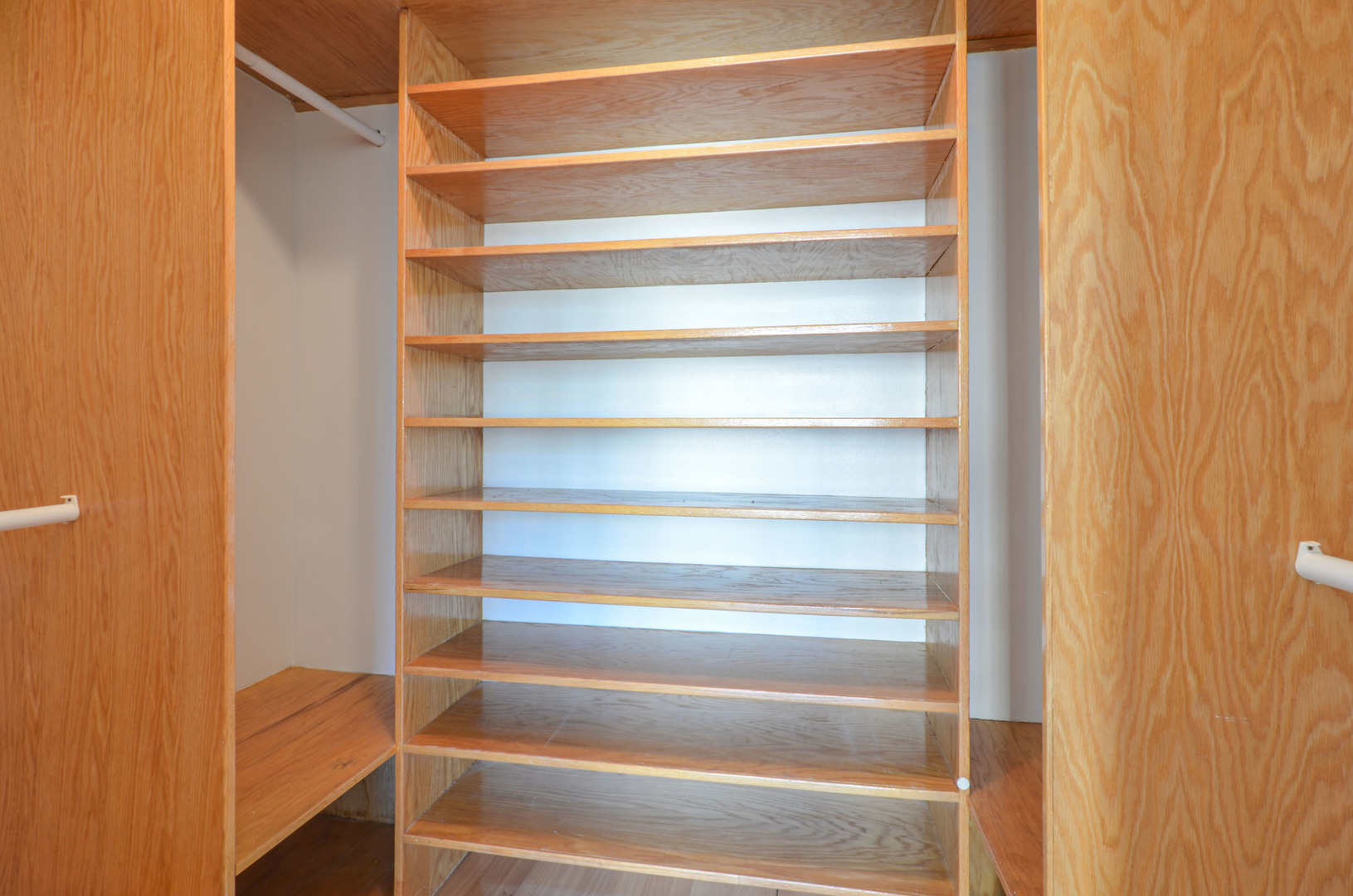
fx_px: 619
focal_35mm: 16
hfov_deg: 95.1
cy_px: 448
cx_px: 676
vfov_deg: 71.8
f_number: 11
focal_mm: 11
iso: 100
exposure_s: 1.6
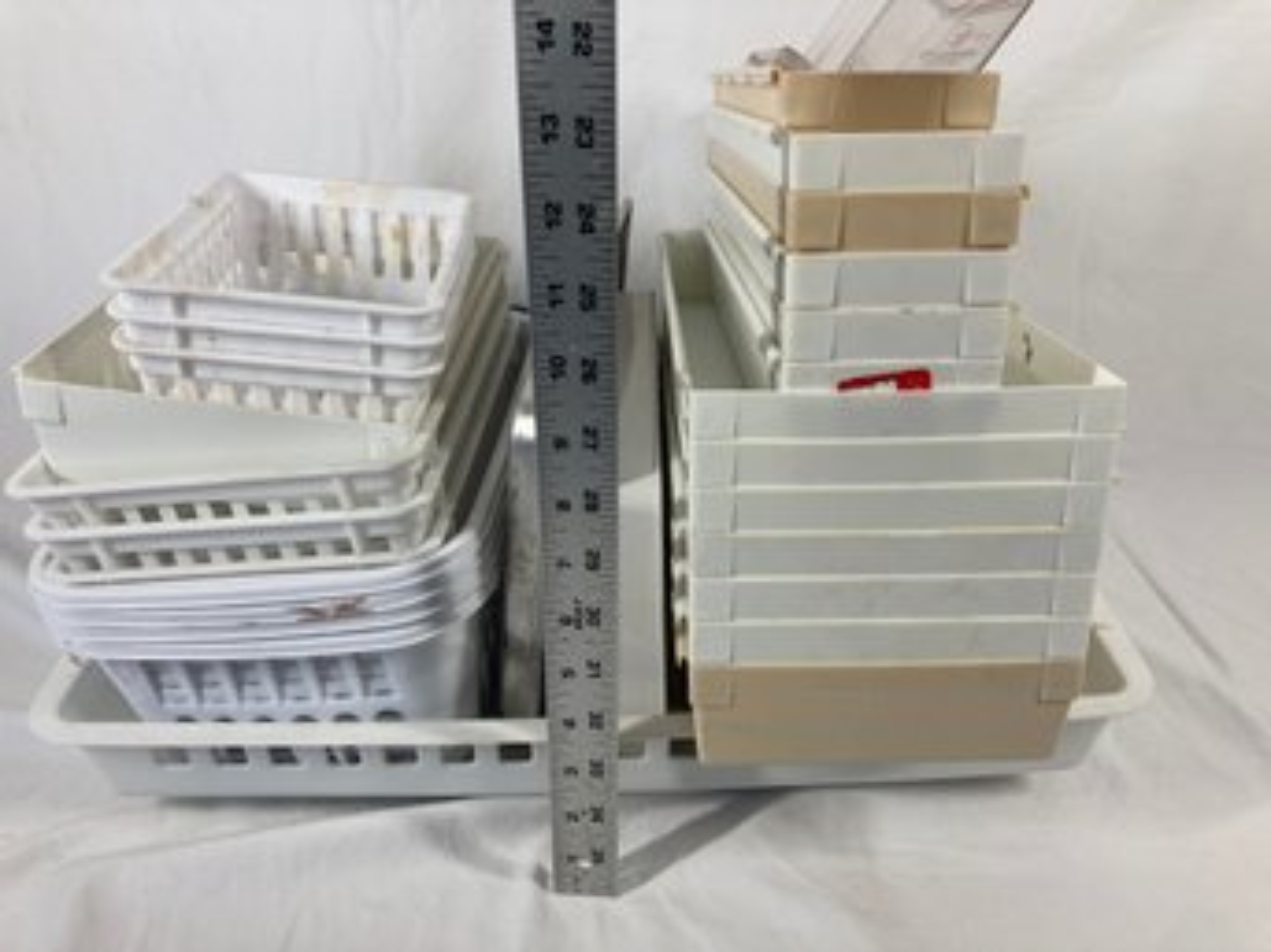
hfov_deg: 63.5
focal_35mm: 28
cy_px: 476
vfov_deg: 49.7
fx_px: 1028
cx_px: 636
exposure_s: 1/121
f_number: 1.8
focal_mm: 3.99
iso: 32
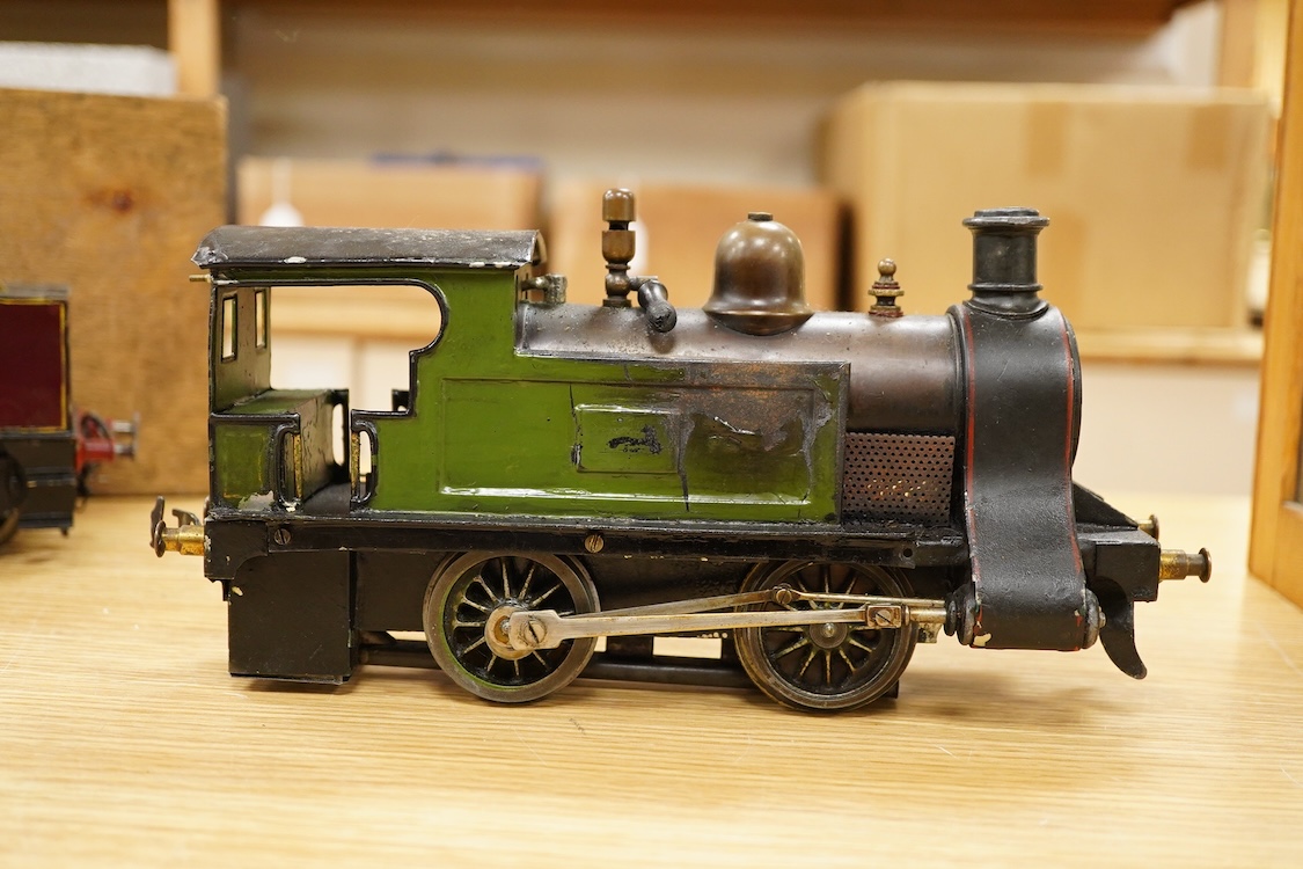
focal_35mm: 45
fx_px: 1629
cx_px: 652
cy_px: 434
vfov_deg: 29.9
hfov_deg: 43.6
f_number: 3.5
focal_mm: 30
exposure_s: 1/125
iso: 2000
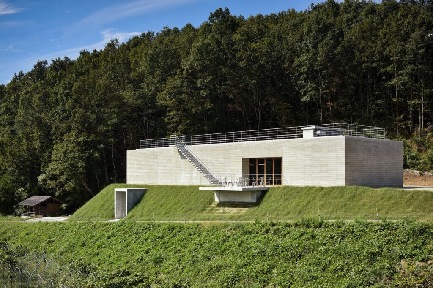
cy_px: 144
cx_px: 216
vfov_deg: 29.8
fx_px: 541
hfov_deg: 43.6
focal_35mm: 45
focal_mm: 45
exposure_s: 1/200
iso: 320
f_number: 6.3
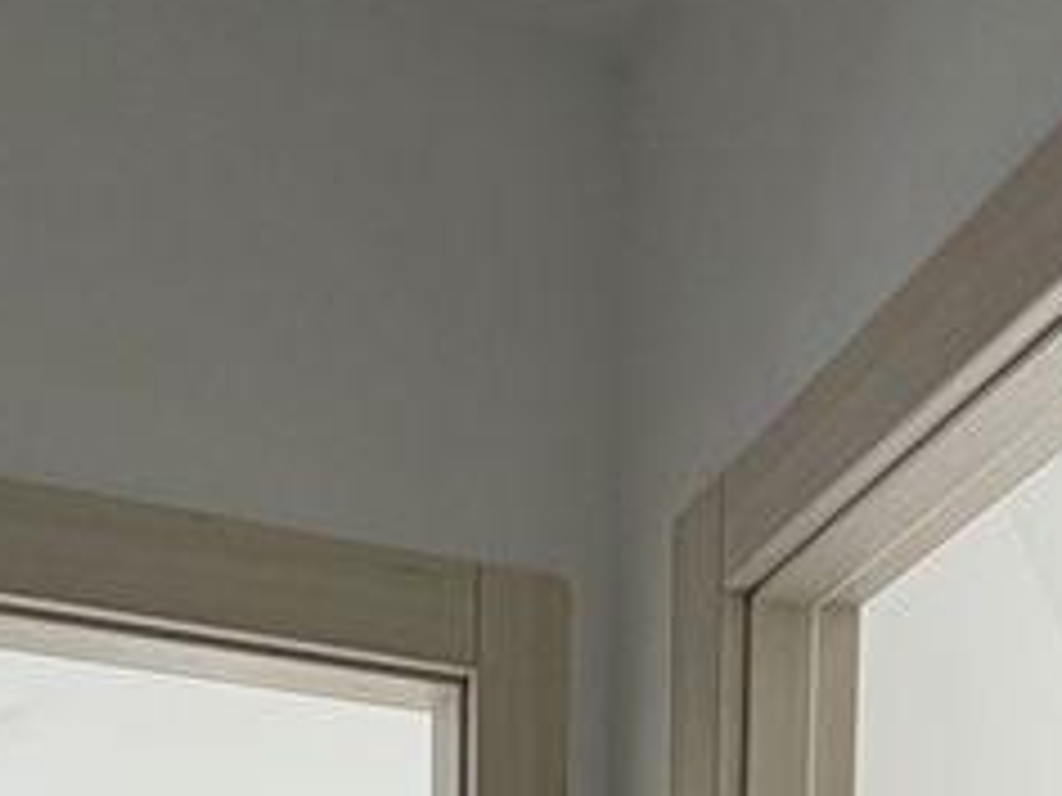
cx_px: 428
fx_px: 1963
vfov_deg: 16.3
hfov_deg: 30.2
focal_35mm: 64
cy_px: 1677
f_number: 2.2
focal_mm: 2.22
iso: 64
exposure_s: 1/121
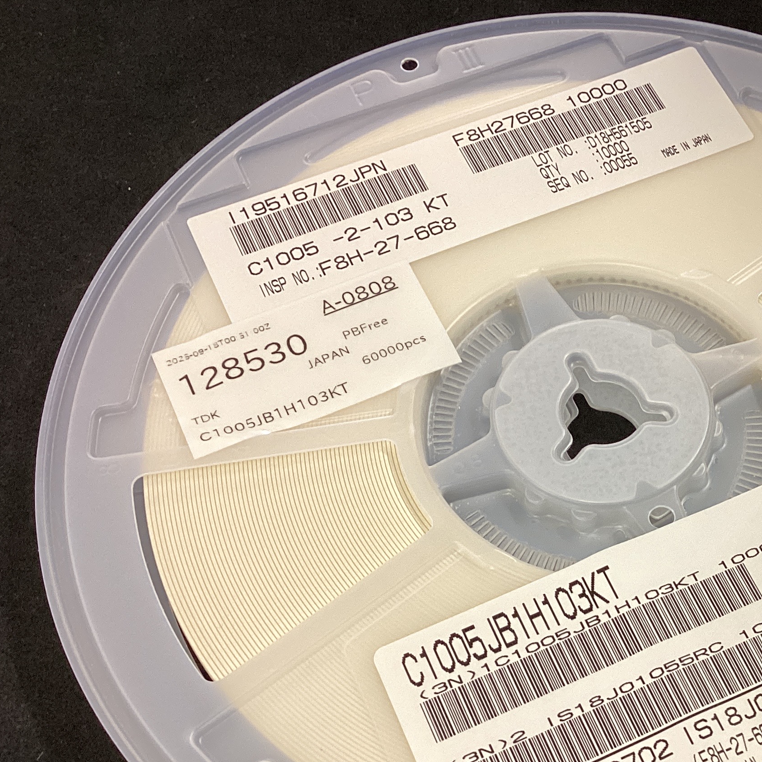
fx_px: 1320
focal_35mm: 53
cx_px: 639
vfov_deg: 31.9
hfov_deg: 31.2
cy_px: 524
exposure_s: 1/50
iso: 160
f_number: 2.4
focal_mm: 3.3
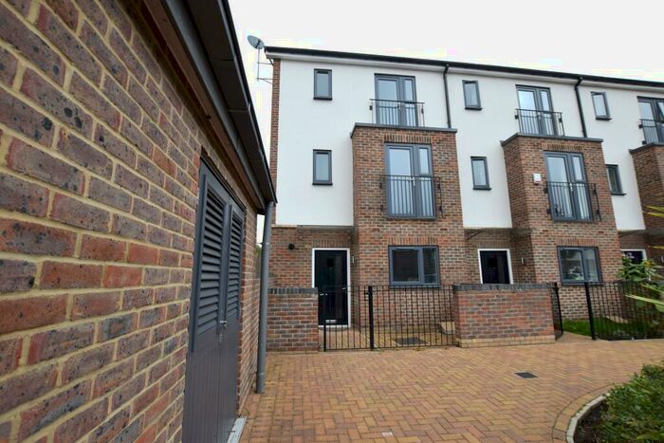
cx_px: 332
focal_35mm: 15
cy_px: 222
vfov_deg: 77.4
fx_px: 277
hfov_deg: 100.4
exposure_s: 1/200
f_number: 6.3
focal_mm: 10
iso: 200
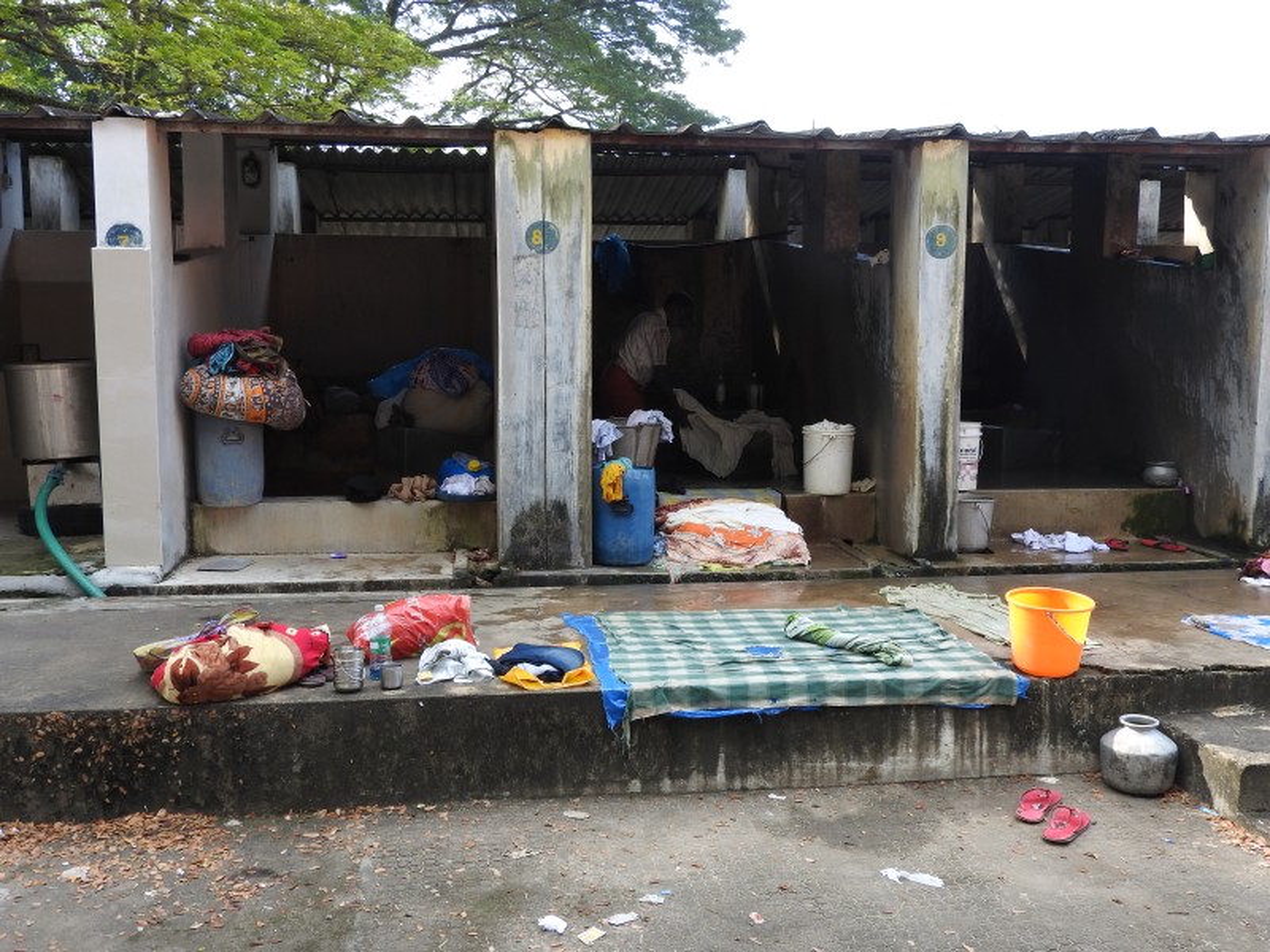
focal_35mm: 33
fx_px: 1211
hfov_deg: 55.4
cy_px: 476
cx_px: 635
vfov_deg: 42.9
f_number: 3.6
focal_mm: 5.9
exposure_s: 1/160
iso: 100
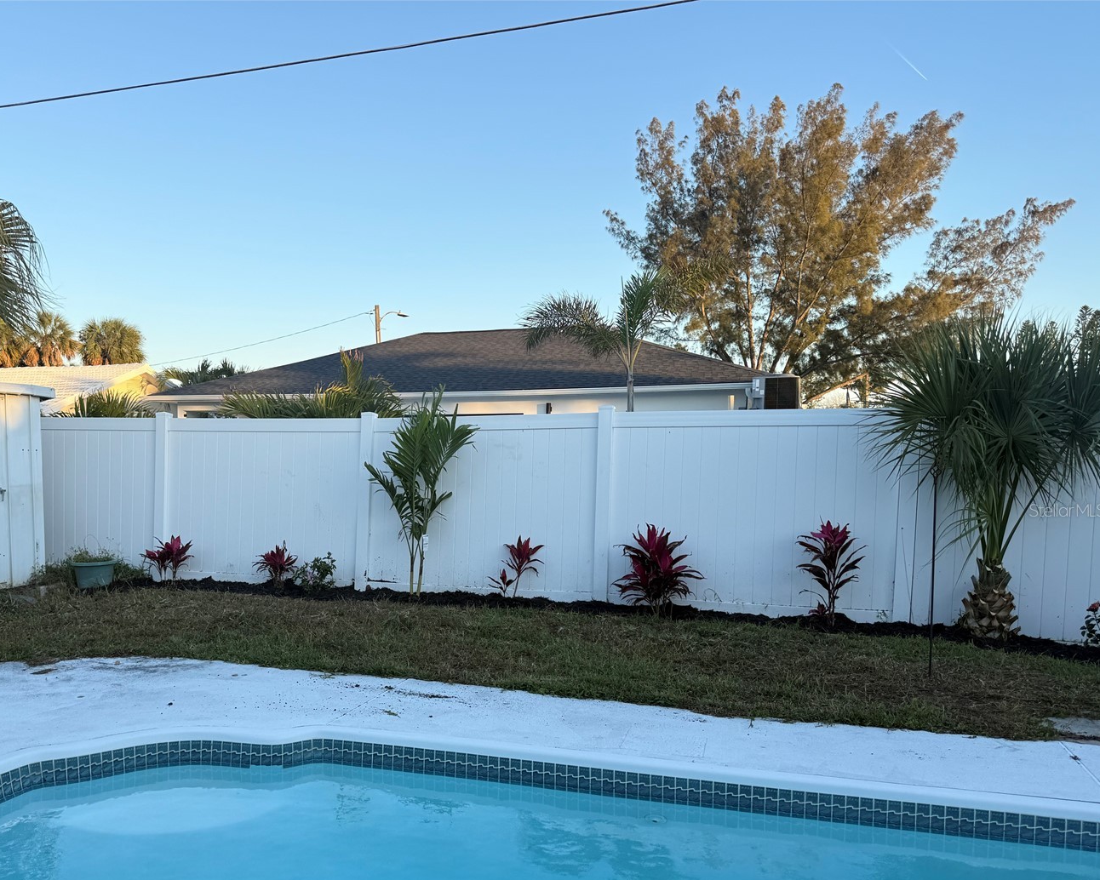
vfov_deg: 49.8
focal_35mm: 29
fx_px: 944
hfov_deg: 59.8
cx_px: 428
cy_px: 510
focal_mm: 6.76
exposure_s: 1/813
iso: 80
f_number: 1.78
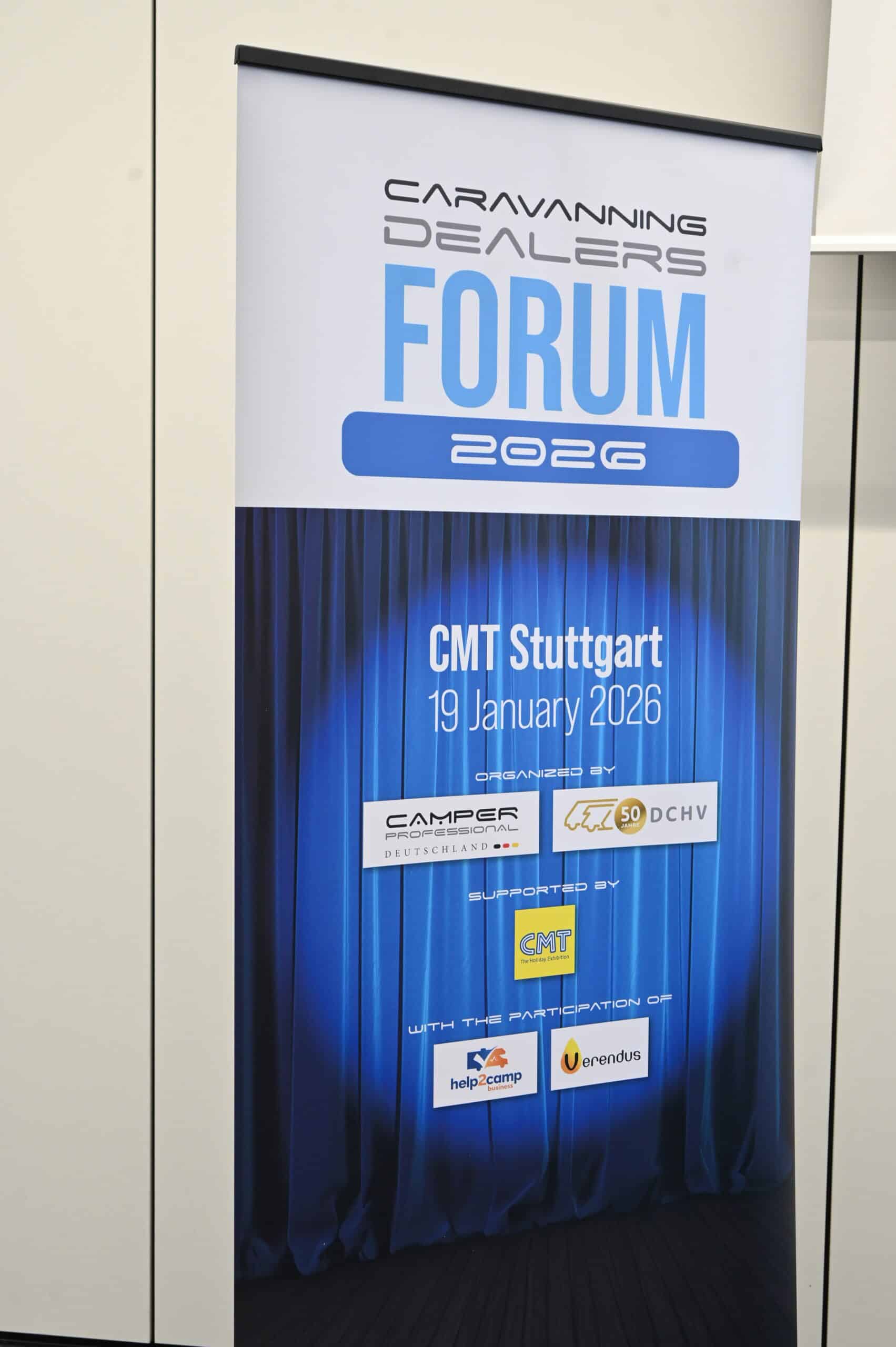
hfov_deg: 29.8
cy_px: 674
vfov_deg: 43.6
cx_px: 448
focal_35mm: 45
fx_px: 1682
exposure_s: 1/125
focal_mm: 45
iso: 1800
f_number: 6
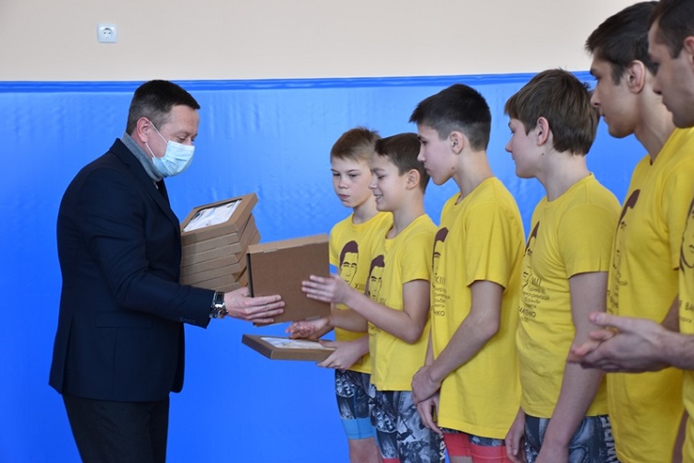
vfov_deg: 18.9
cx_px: 347
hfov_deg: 28.1
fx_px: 1388
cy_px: 232
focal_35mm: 72
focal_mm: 48
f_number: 4.5
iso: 450
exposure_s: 1/60
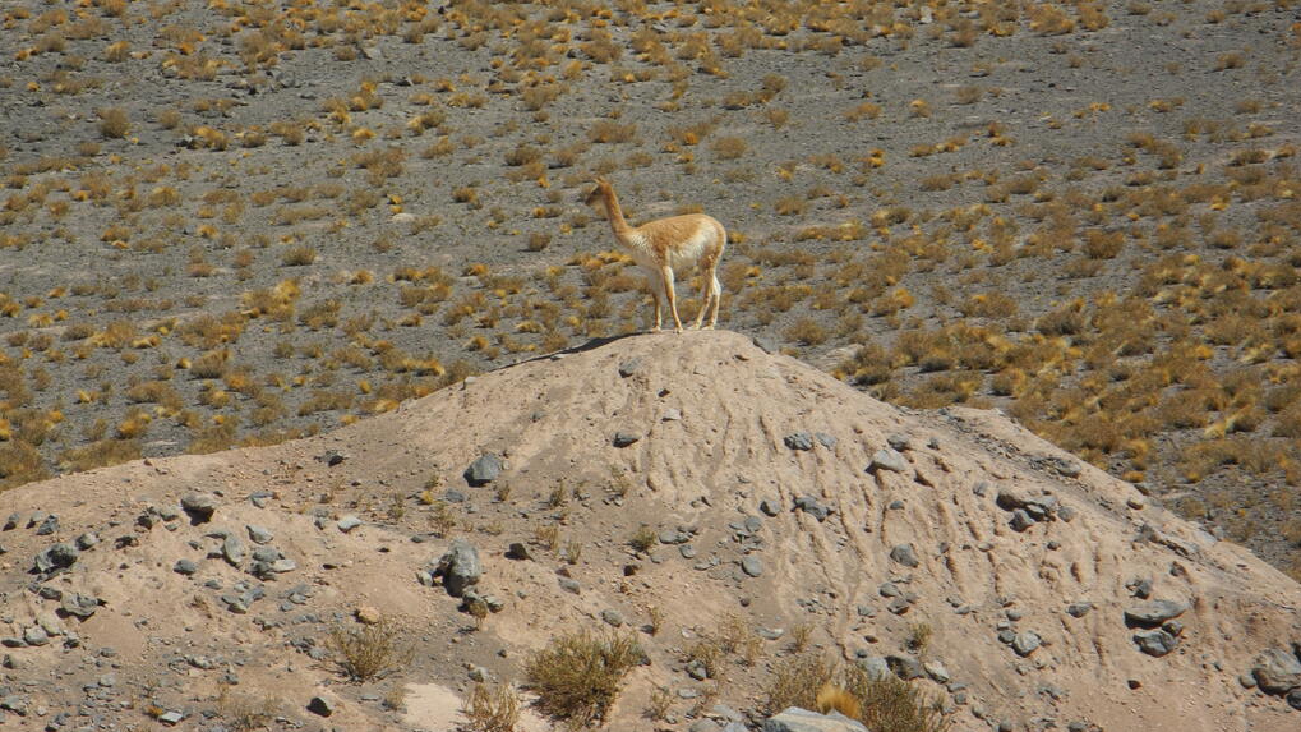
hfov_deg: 9.8
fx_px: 7554
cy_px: 245
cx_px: 652
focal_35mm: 219
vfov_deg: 5.5
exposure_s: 1/640
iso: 100
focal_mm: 42.6
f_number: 5.6
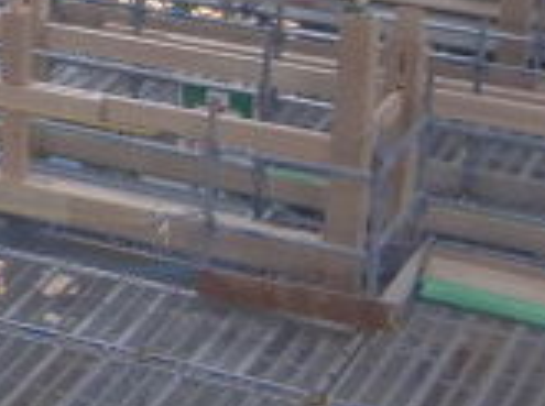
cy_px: -38
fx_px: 2419
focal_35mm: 154
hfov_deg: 11.7
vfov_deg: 9.5
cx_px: -499
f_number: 3
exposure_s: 1/60
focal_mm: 6.9
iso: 320
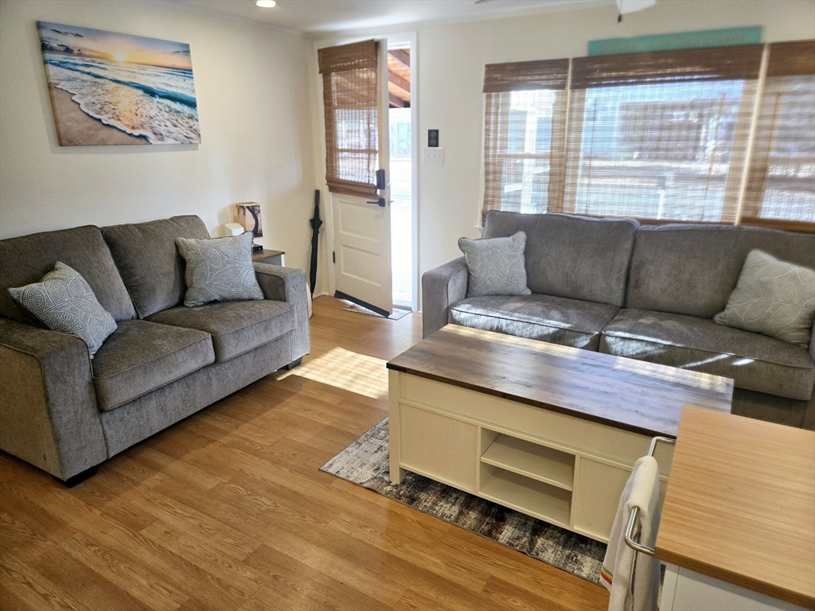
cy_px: 306
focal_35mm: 23
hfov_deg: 73.9
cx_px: 408
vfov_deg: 58.9
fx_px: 542
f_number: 1.8
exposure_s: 1/120
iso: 100
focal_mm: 5.4
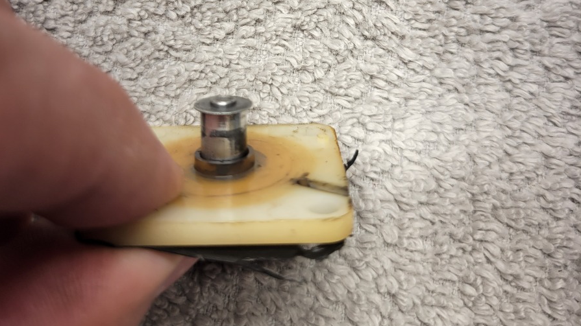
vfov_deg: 29.4
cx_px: 290
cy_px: 11
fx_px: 585
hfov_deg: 52.8
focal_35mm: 38
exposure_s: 1/292
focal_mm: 5.4
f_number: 1.8
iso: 40
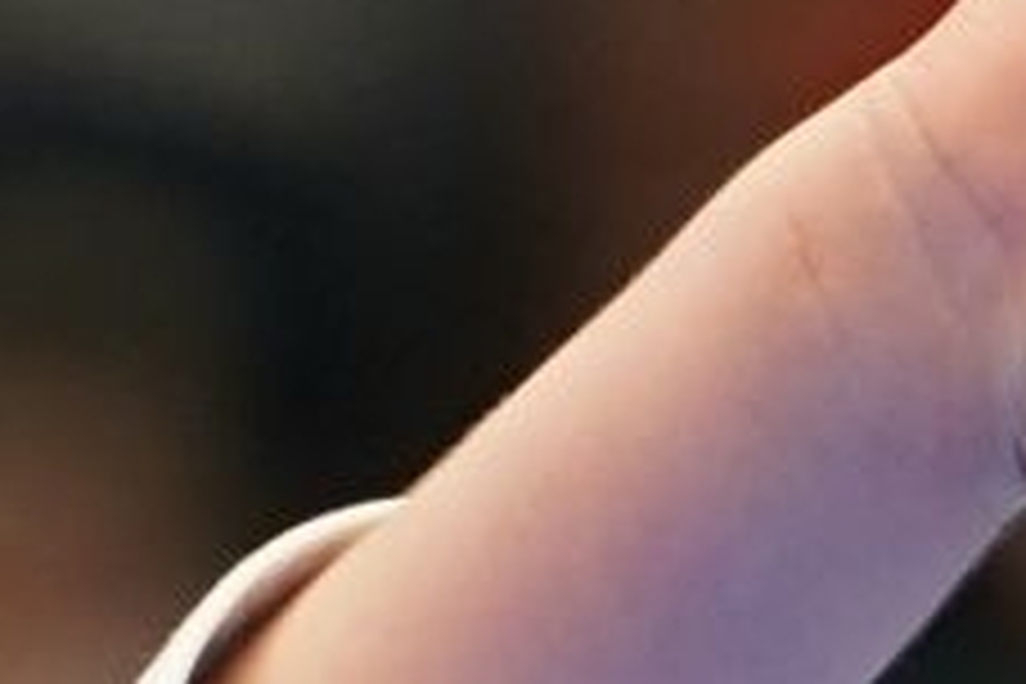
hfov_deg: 0.9
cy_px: 1948
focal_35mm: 2372
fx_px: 67597
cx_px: 1670
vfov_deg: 0.6
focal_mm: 200
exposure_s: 1/320
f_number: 2.8
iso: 1000
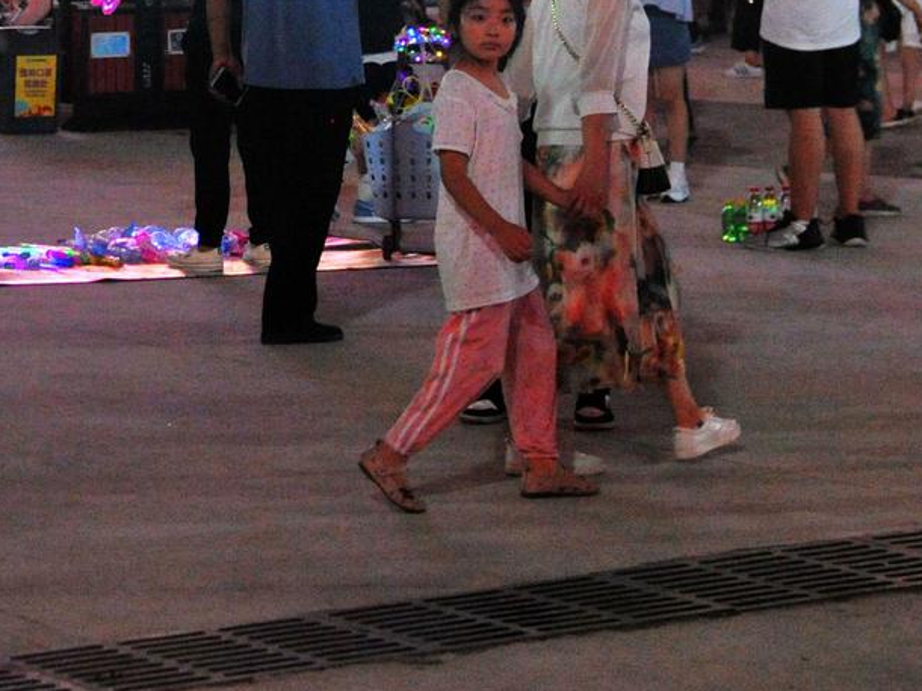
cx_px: 68
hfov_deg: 13.8
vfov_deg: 10.2
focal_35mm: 142
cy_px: -258
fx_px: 3781
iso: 6400
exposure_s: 1/400
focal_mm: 44
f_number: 3.5
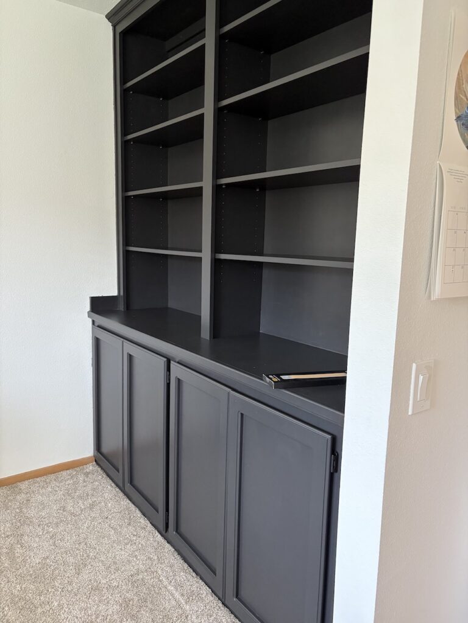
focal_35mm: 26
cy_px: 312
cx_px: 234
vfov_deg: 67.3
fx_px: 469
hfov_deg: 53.1
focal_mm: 5.96
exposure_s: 1/60
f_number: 1.6
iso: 250
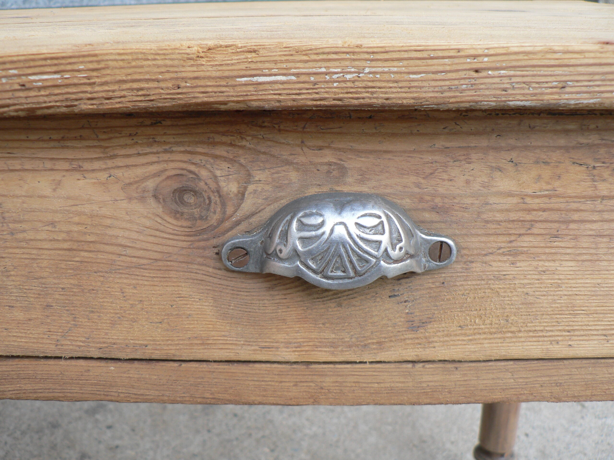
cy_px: 230
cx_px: 307
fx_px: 639
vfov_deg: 39.7
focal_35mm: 36
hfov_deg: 51.4
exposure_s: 1/80
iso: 80
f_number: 2.8
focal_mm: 6
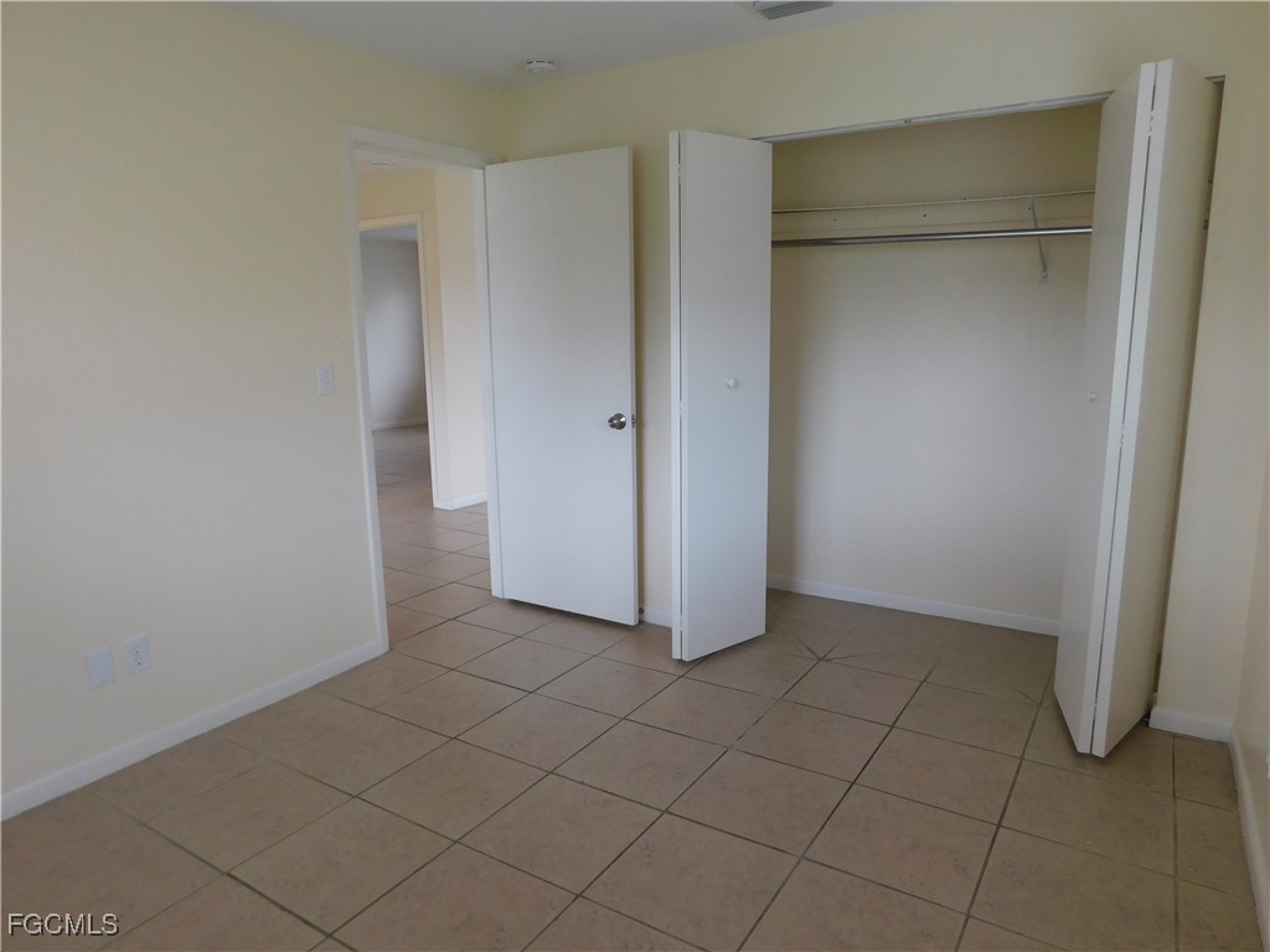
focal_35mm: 23
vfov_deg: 58.9
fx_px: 844
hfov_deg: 73.9
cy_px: 476
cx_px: 635
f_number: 3
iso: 125
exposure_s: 1/30
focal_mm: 4
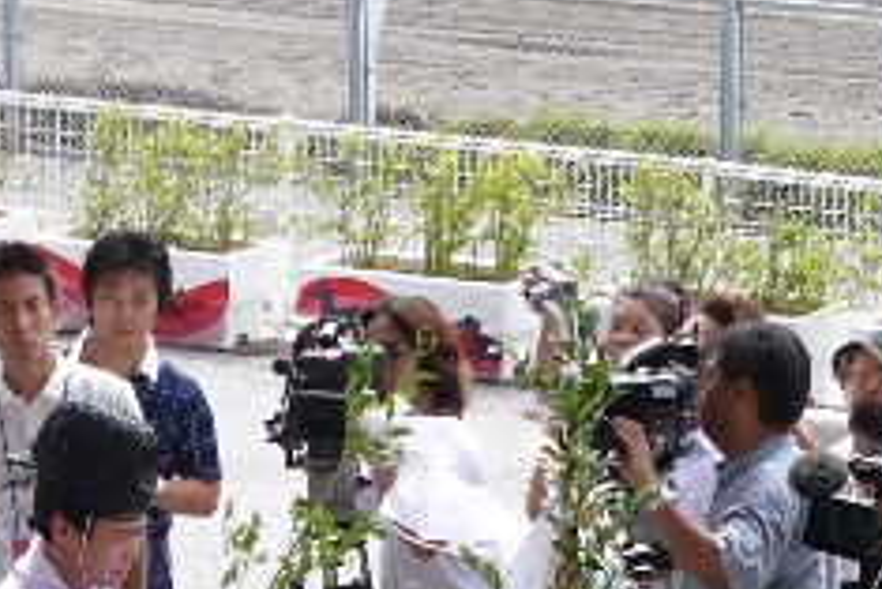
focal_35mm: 309
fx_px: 7575
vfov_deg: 4.5
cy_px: 540
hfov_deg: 6.6
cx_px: -143
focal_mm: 18.1
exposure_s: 1/1000
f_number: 2.8
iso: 100
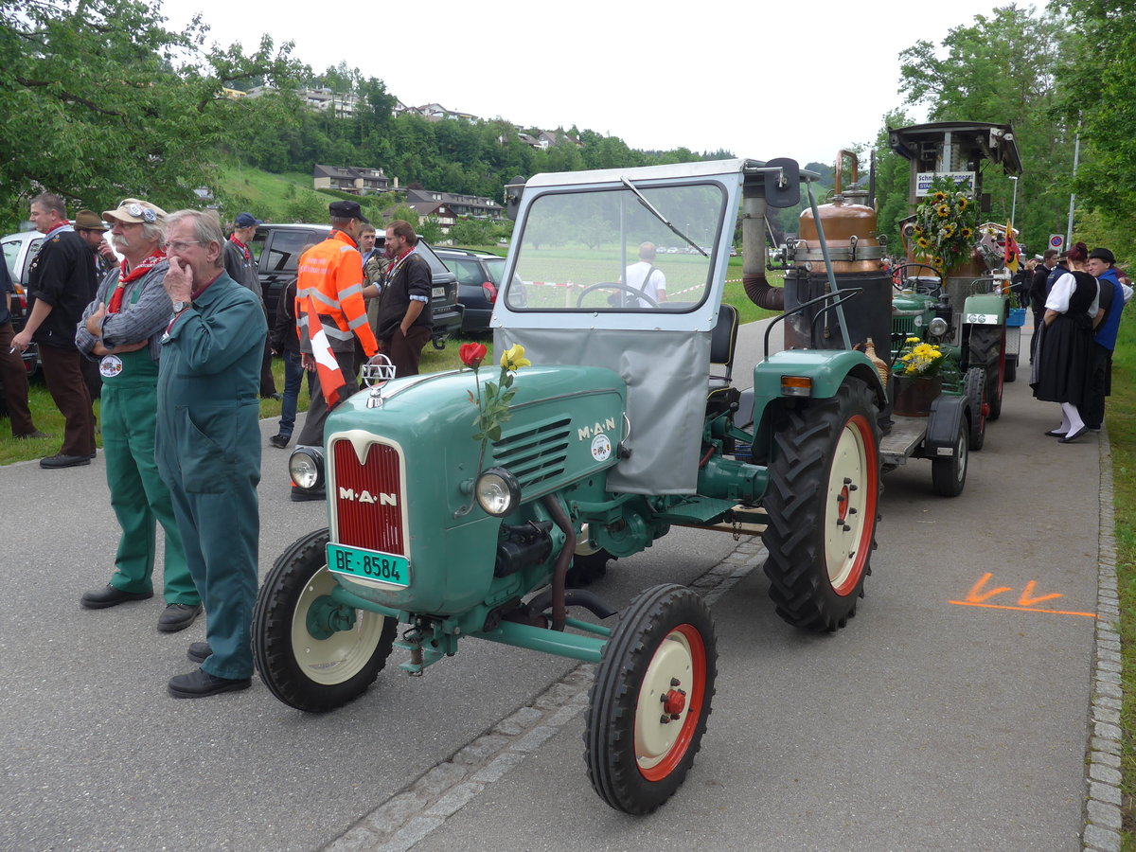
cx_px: 568
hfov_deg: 61.7
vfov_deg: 48.2
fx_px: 952
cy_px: 426
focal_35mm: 29
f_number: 2.8
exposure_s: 1/500
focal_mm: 6
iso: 80
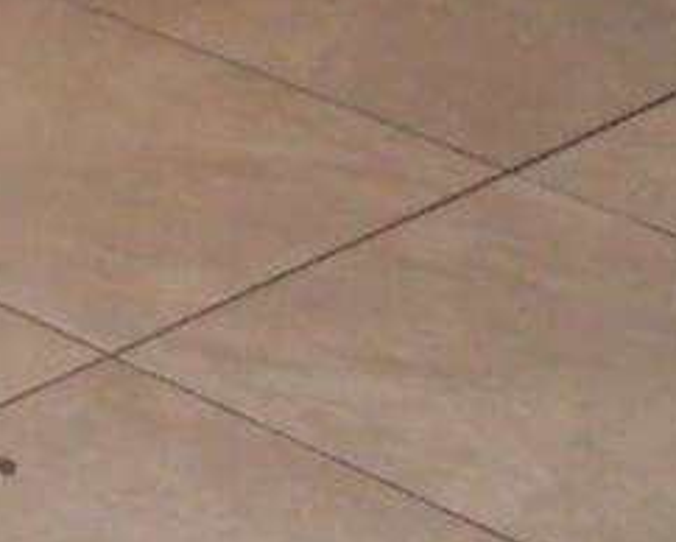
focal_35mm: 231
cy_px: -1145
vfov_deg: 6.1
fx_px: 4625
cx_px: -1408
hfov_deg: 7.3
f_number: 2.7
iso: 200
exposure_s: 1/25
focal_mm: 5
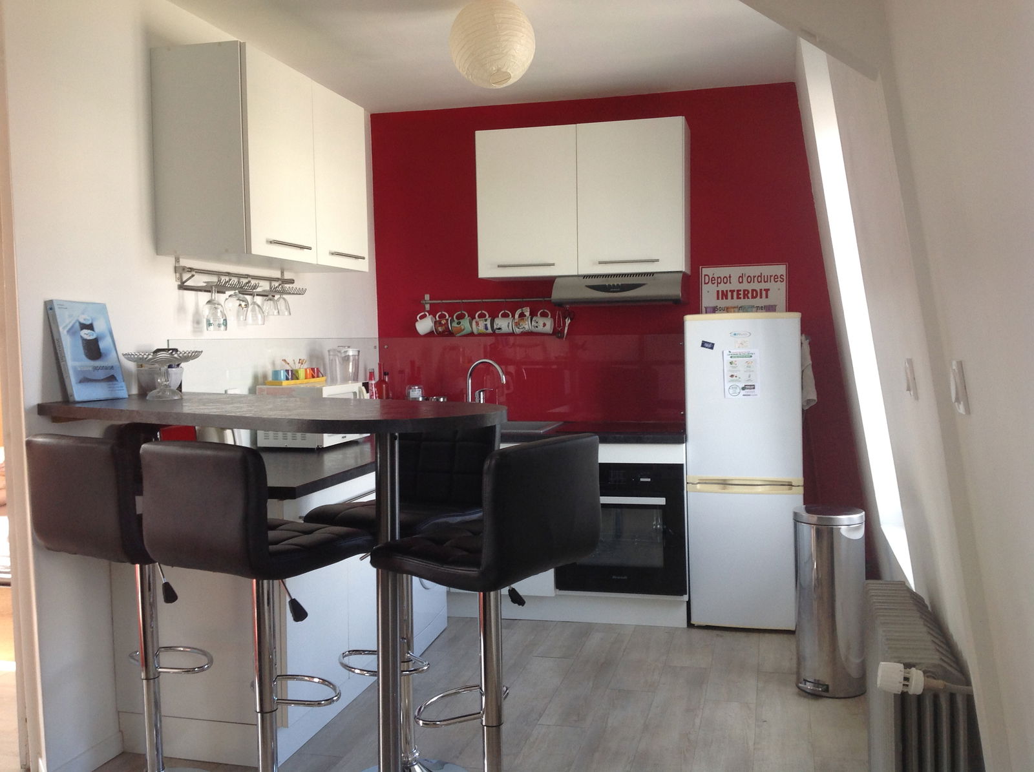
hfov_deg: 52.7
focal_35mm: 35
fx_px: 1044
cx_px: 517
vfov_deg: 40.6
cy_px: 386
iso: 64
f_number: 2.4
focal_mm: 4.28
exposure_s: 1/60
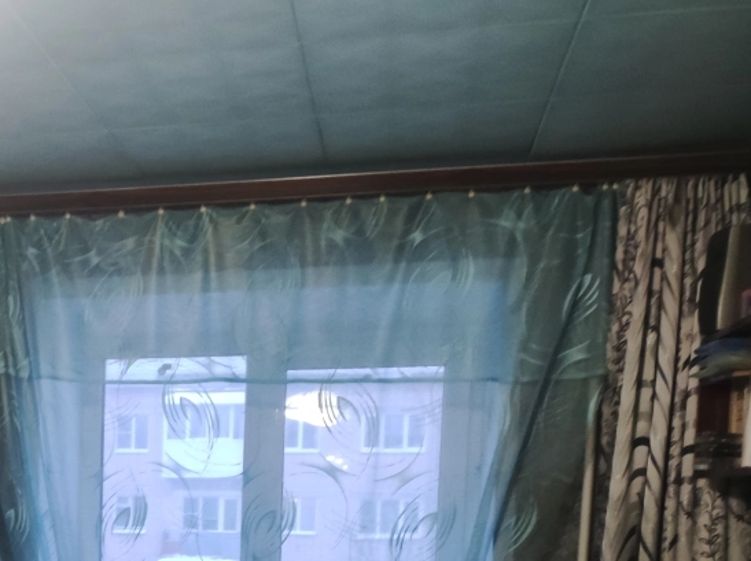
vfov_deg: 32.8
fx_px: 845
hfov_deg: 40.8
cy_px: 598
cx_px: -27
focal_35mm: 39
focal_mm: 4.74
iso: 2105
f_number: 1.79
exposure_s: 1/33
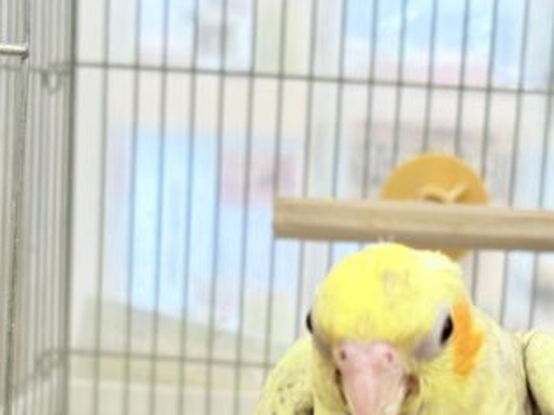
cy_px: 404
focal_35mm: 106
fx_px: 1695
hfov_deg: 18.6
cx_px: 316
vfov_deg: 13.8
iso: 50
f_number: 1.6
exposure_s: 1/50
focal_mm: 5.96
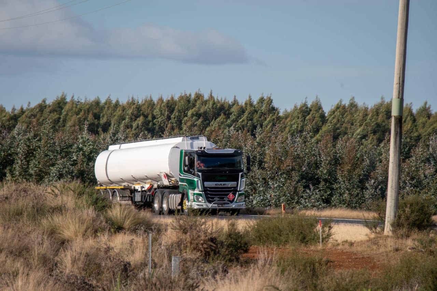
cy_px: 146
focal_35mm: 405
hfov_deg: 5.1
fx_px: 4915
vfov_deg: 3.4
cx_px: 218
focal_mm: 270
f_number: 13
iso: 320
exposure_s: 1/250
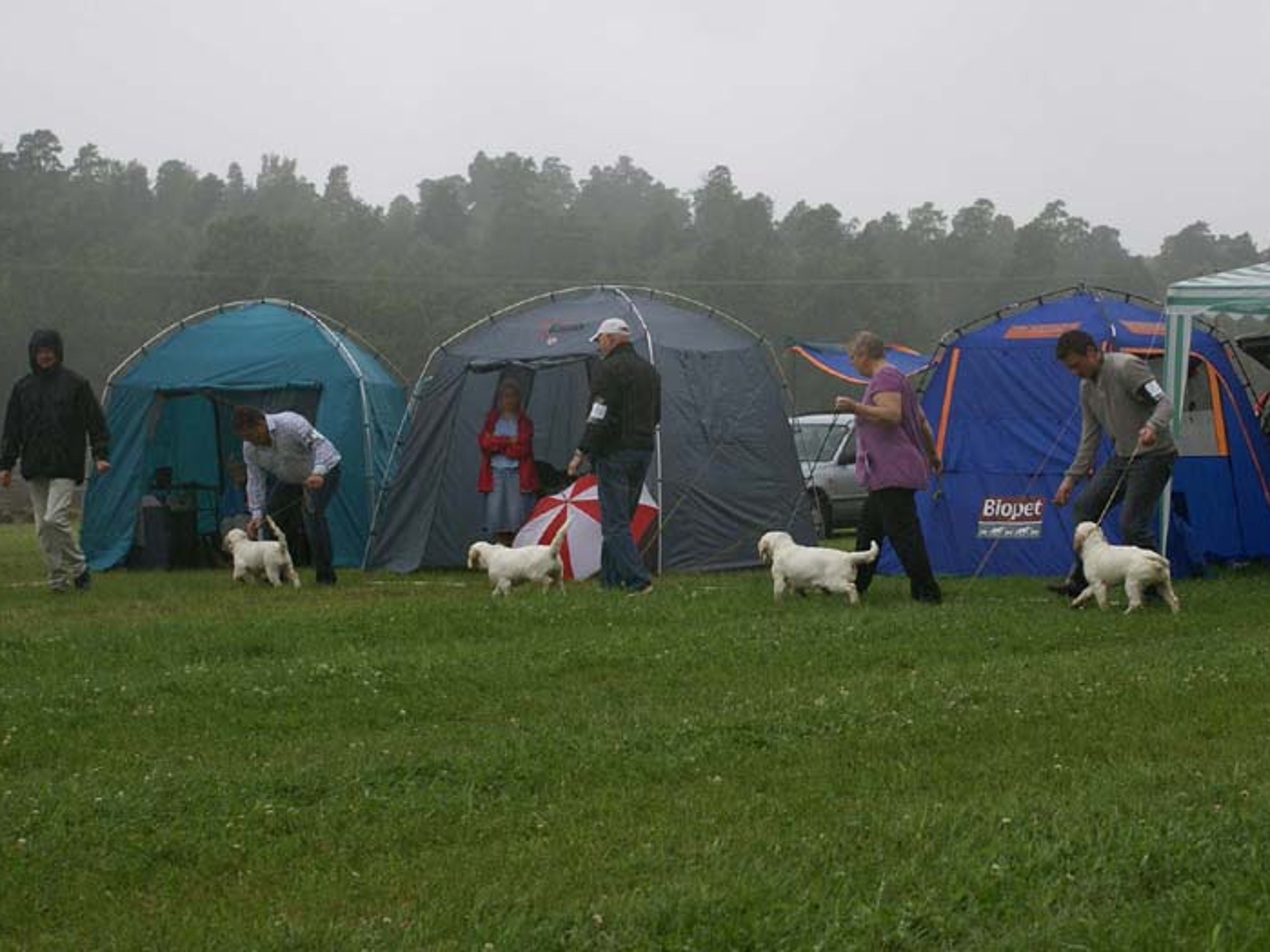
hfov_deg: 29.4
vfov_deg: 22.2
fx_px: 2421
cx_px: 680
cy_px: 482
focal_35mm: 66
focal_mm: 40
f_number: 6.3
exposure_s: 1/100
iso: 100
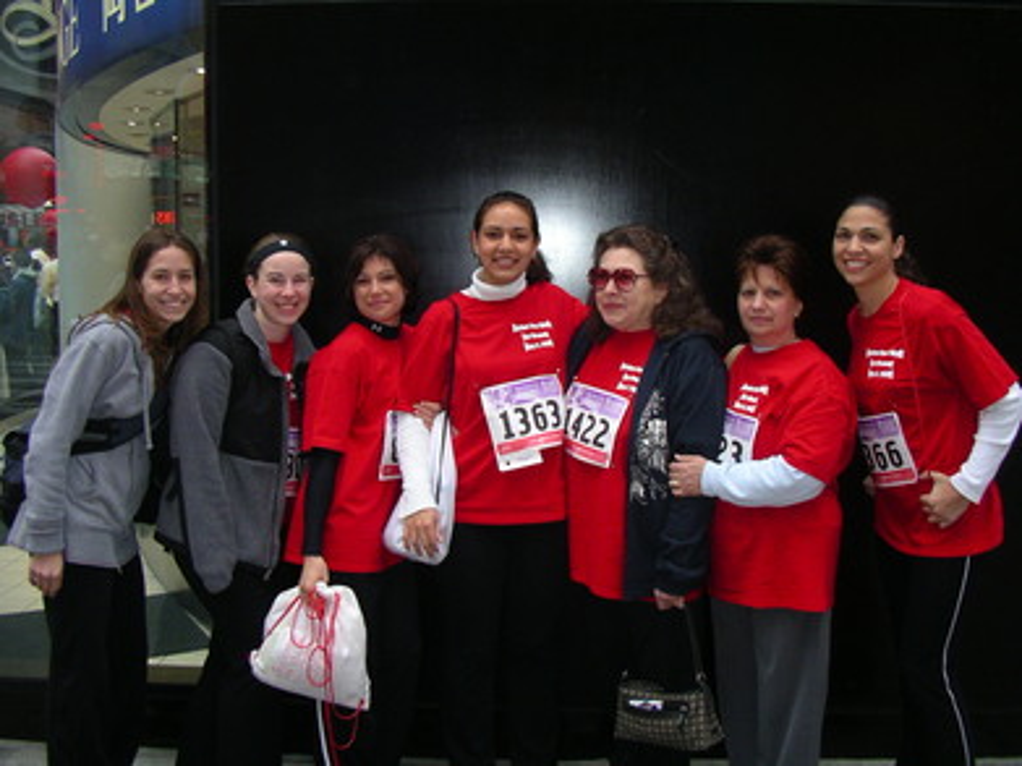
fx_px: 1092
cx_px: 511
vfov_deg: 38.6
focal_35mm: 37
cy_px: 383
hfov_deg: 50.2
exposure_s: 1/60
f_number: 2.8
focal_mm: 5.7
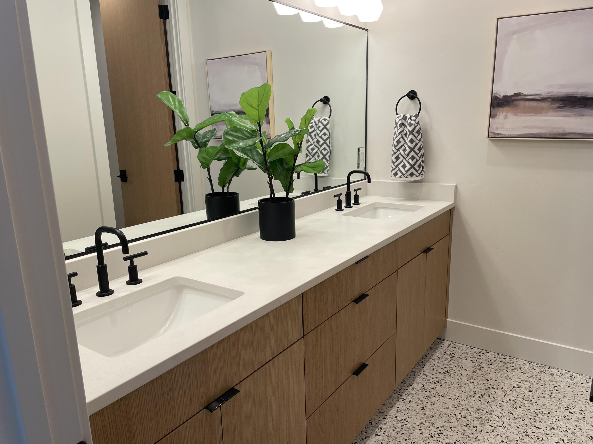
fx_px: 445
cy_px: 222
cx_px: 296
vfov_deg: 53.1
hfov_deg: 67.3
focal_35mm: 26
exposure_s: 1/120
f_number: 1.6
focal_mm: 4.2
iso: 50
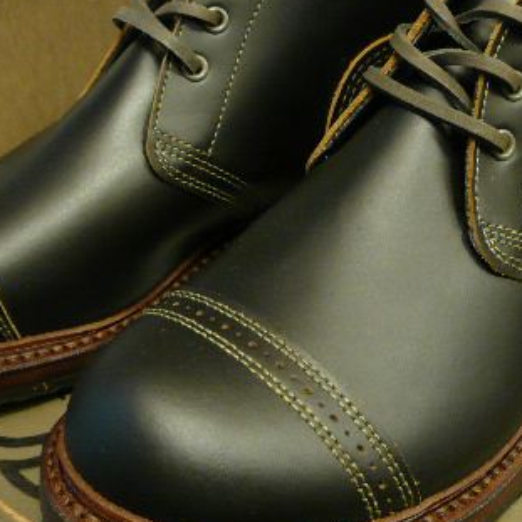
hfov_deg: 33.4
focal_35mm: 51
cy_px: 223
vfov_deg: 33.3
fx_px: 870
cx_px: 233
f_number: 2.8
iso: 200
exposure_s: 1/8
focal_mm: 4.6
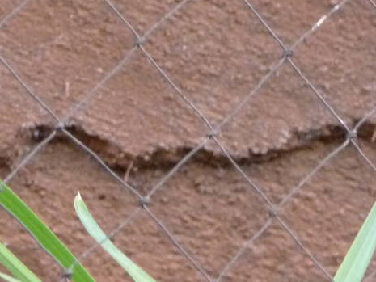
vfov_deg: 2.3
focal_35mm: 650
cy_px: -35
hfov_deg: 3.0
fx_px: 7062
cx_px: 544
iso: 400
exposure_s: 1/80
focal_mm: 32.3
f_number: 4.8
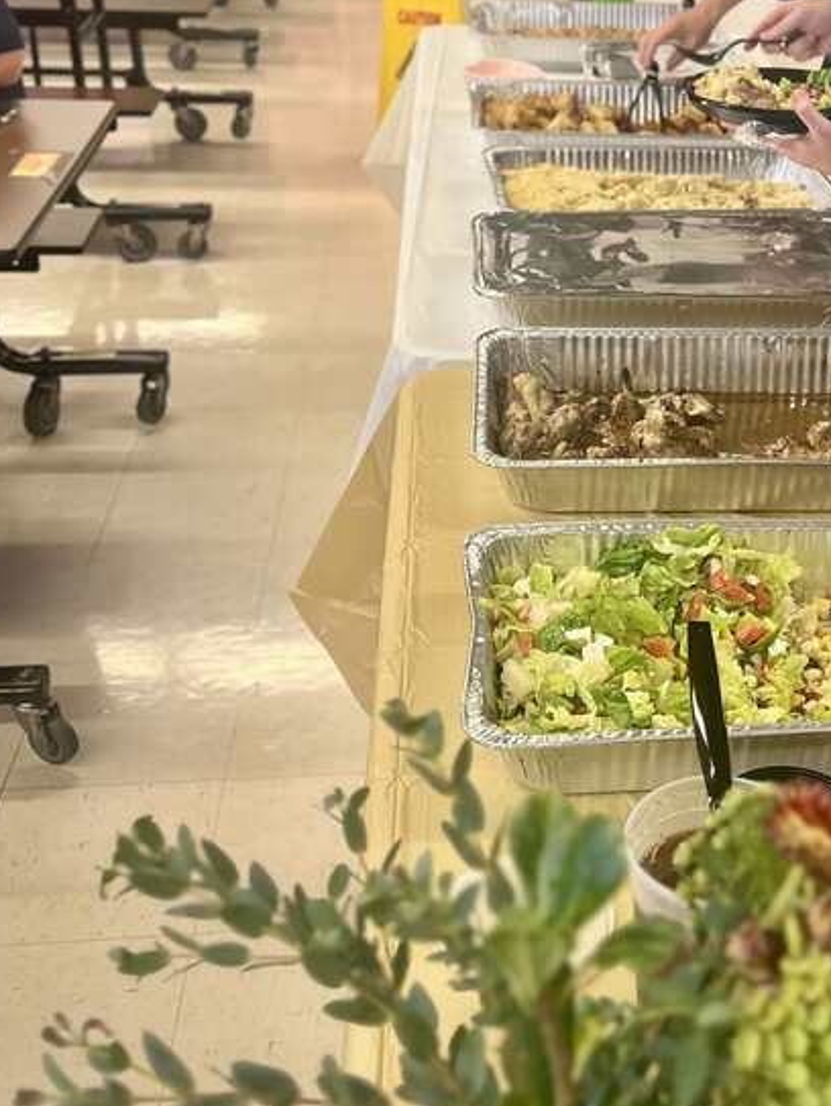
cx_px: 692
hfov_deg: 28.9
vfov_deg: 38.6
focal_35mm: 49
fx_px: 1567
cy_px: 403
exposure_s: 1/60
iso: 160
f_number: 1.5
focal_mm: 5.7
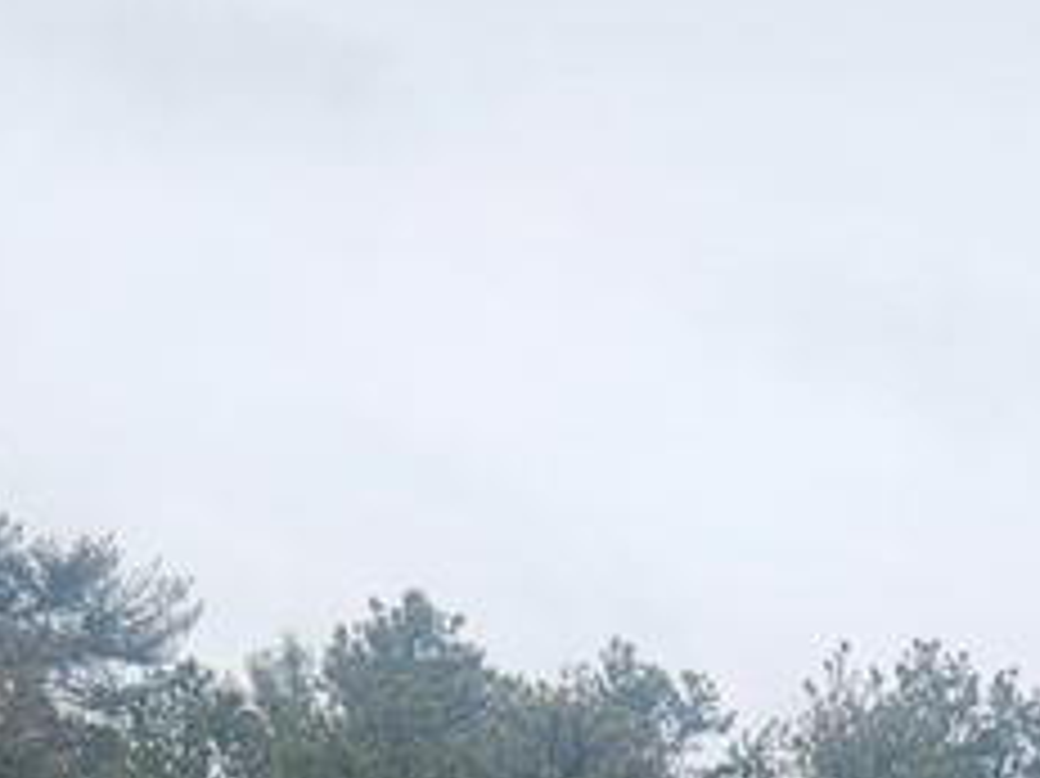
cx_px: 1063
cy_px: 1534
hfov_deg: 18.7
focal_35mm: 102
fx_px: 3063
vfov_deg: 12.8
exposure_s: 1/342
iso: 20
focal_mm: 5.4
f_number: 1.8
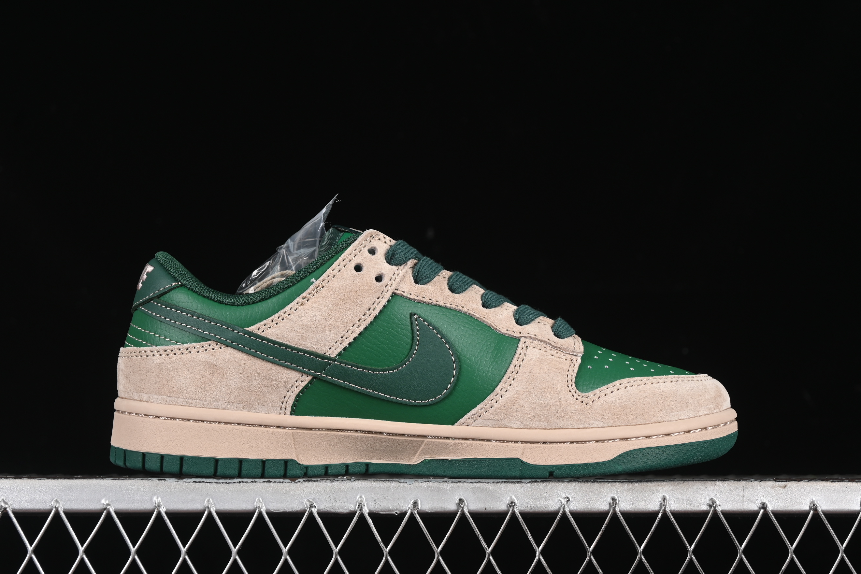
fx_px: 1889
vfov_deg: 17.3
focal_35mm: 79
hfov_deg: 25.7
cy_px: 292
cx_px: 421
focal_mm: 50
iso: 160
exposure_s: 1/80
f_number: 7.1
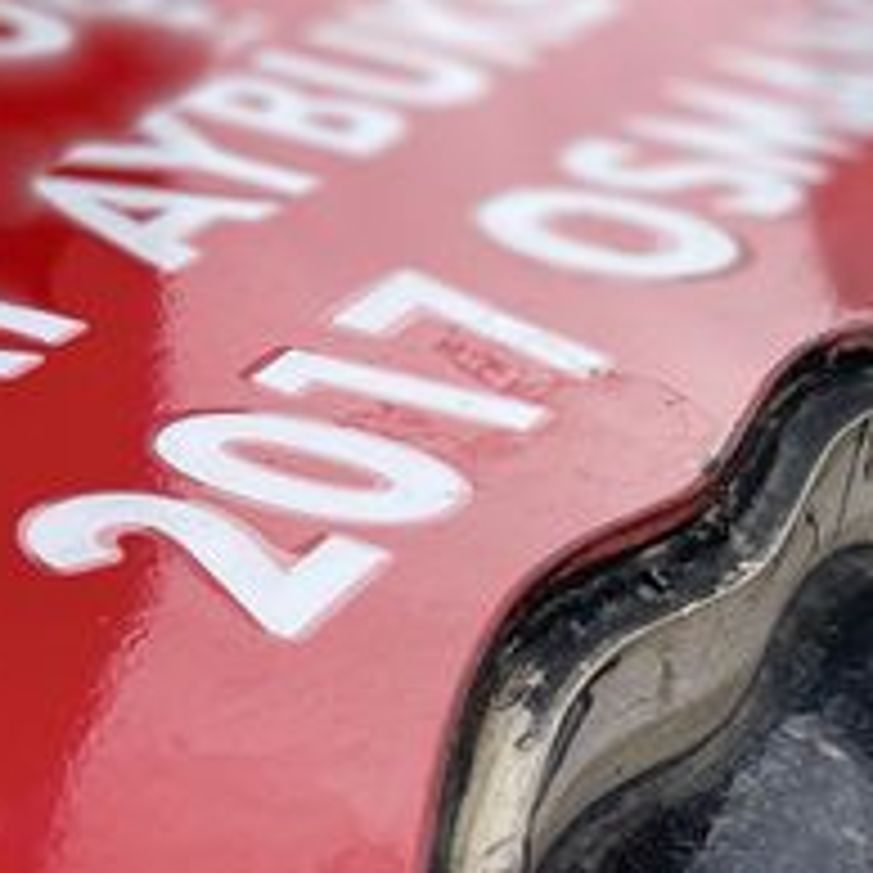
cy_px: 11
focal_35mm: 89
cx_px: 4
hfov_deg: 19.0
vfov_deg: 19.0
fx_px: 2539
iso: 50
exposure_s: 1/2398
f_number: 1.6
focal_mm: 4.2
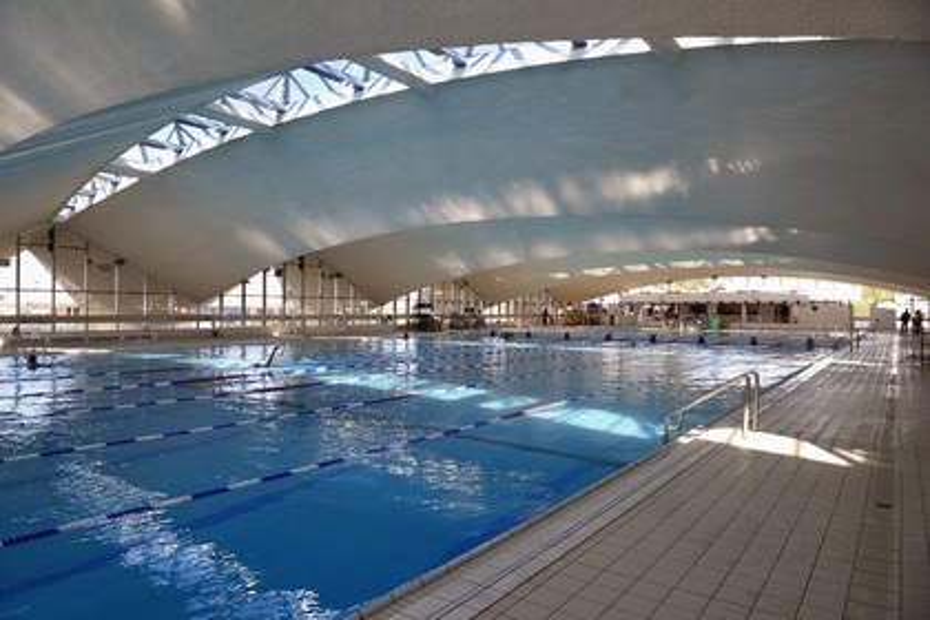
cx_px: 465
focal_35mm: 24
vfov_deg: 53.1
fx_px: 620
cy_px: 310
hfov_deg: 73.7
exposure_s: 1/200
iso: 800
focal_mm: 24
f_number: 10
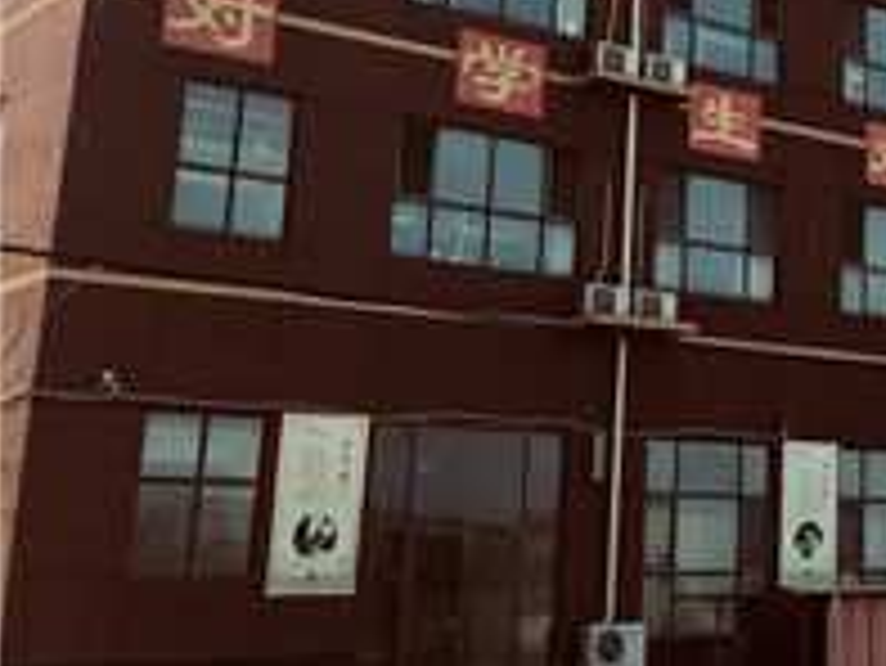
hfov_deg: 24.3
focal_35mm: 71
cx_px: 1120
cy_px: 92
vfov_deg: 20.4
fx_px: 1818
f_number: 1.8
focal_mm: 4
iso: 20
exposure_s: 1/1412
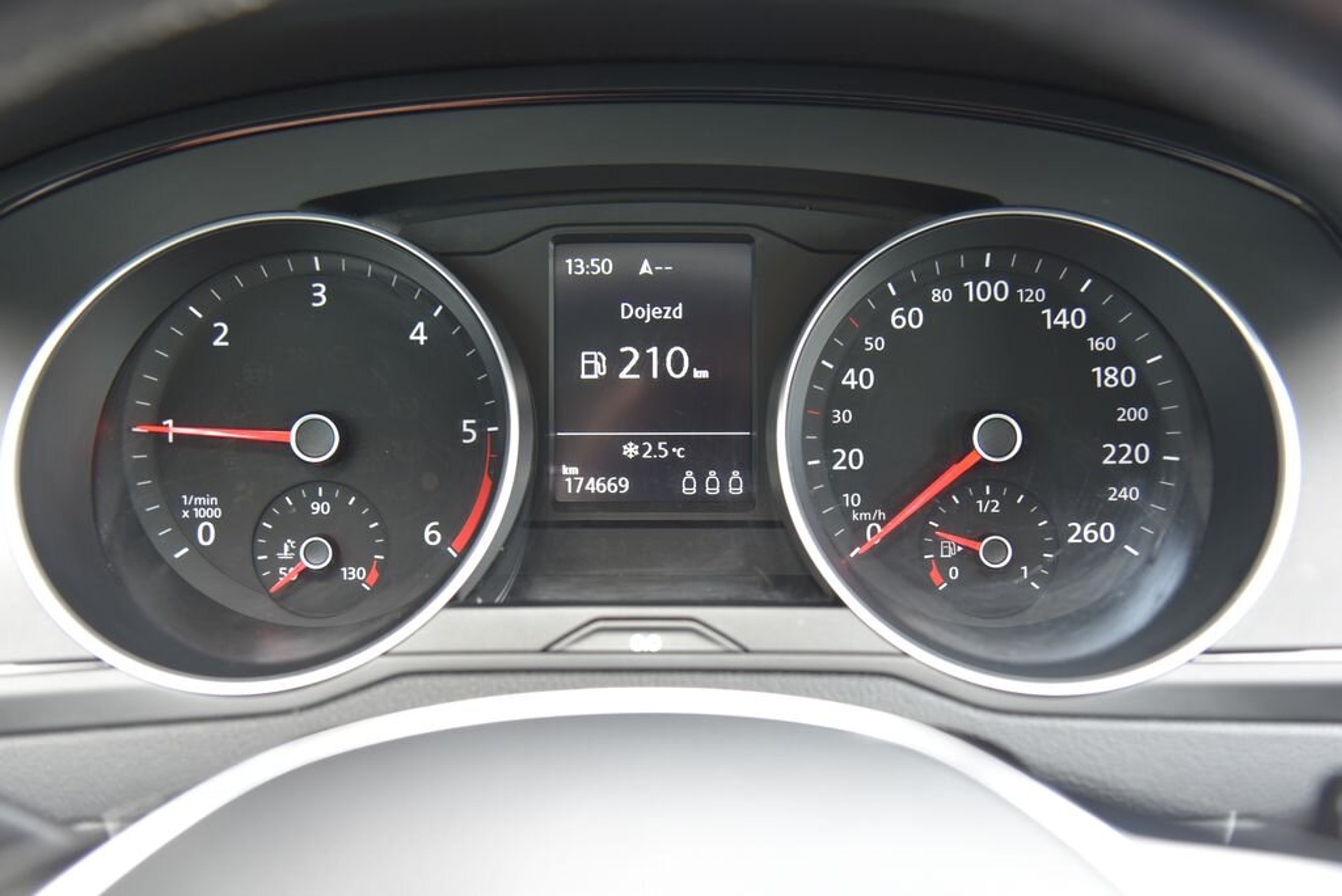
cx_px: 671
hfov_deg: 42.7
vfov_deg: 29.3
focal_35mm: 46
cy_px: 448
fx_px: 1716
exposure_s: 1/15
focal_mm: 46
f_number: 4
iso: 500
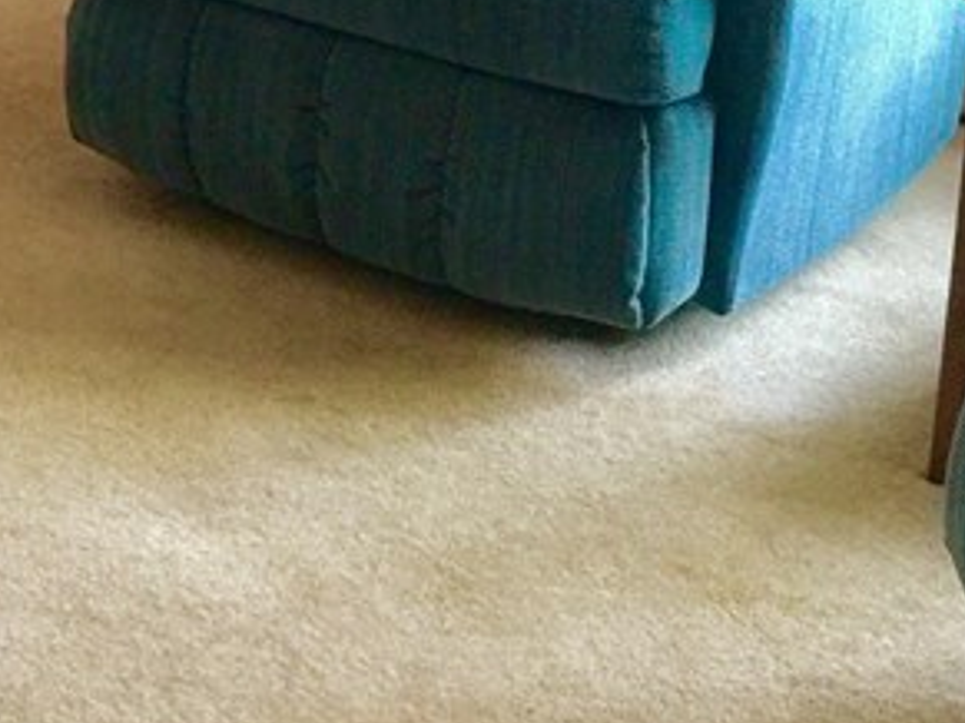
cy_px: -444
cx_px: -401
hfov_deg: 17.6
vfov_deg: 13.4
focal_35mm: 102
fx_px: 2842
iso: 100
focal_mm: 4.15
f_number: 2.2
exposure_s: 1/15
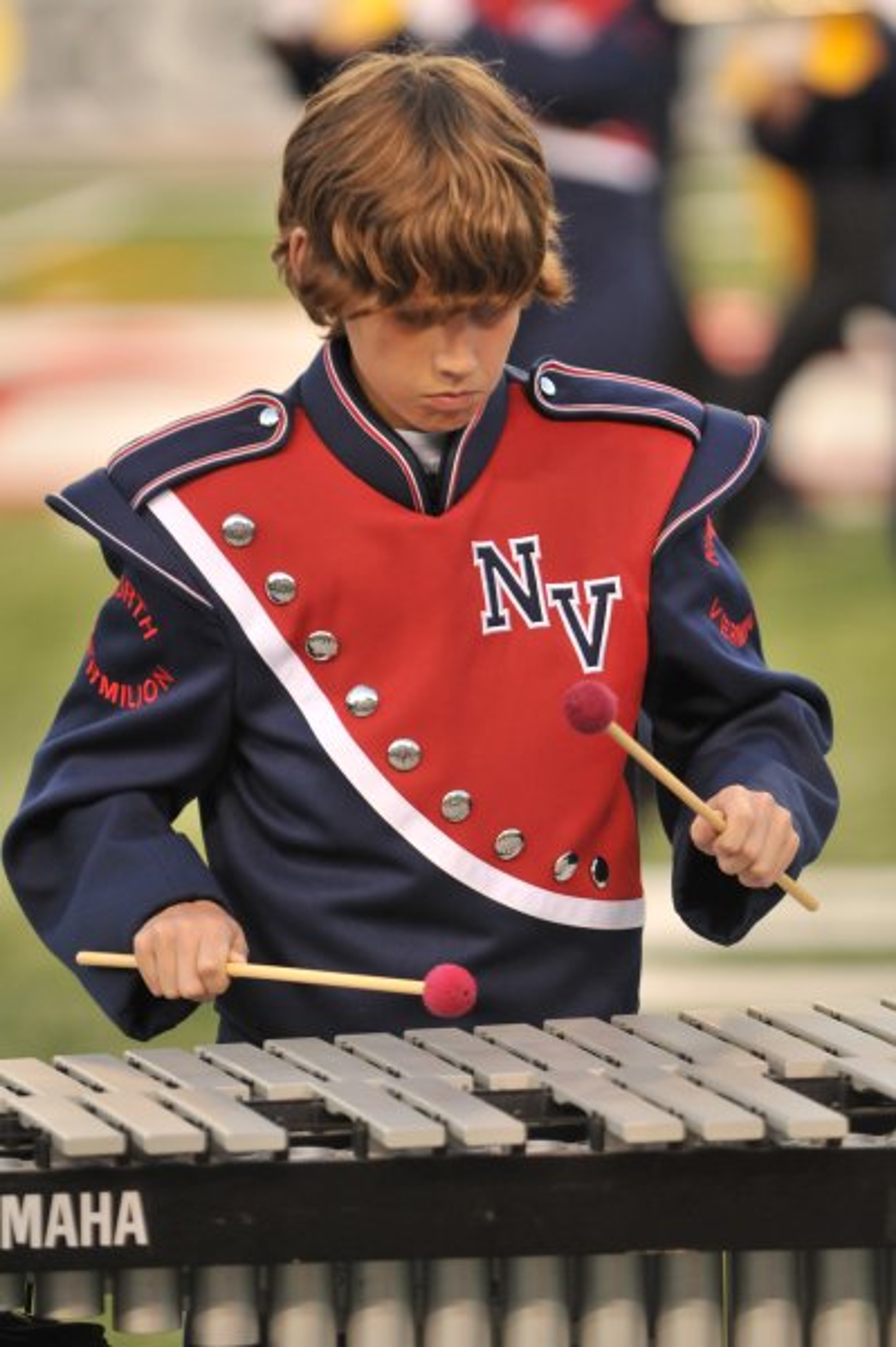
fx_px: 11219
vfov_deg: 6.9
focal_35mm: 300
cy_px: 674
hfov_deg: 4.6
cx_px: 448
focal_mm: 200
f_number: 2.8
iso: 800
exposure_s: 1/320
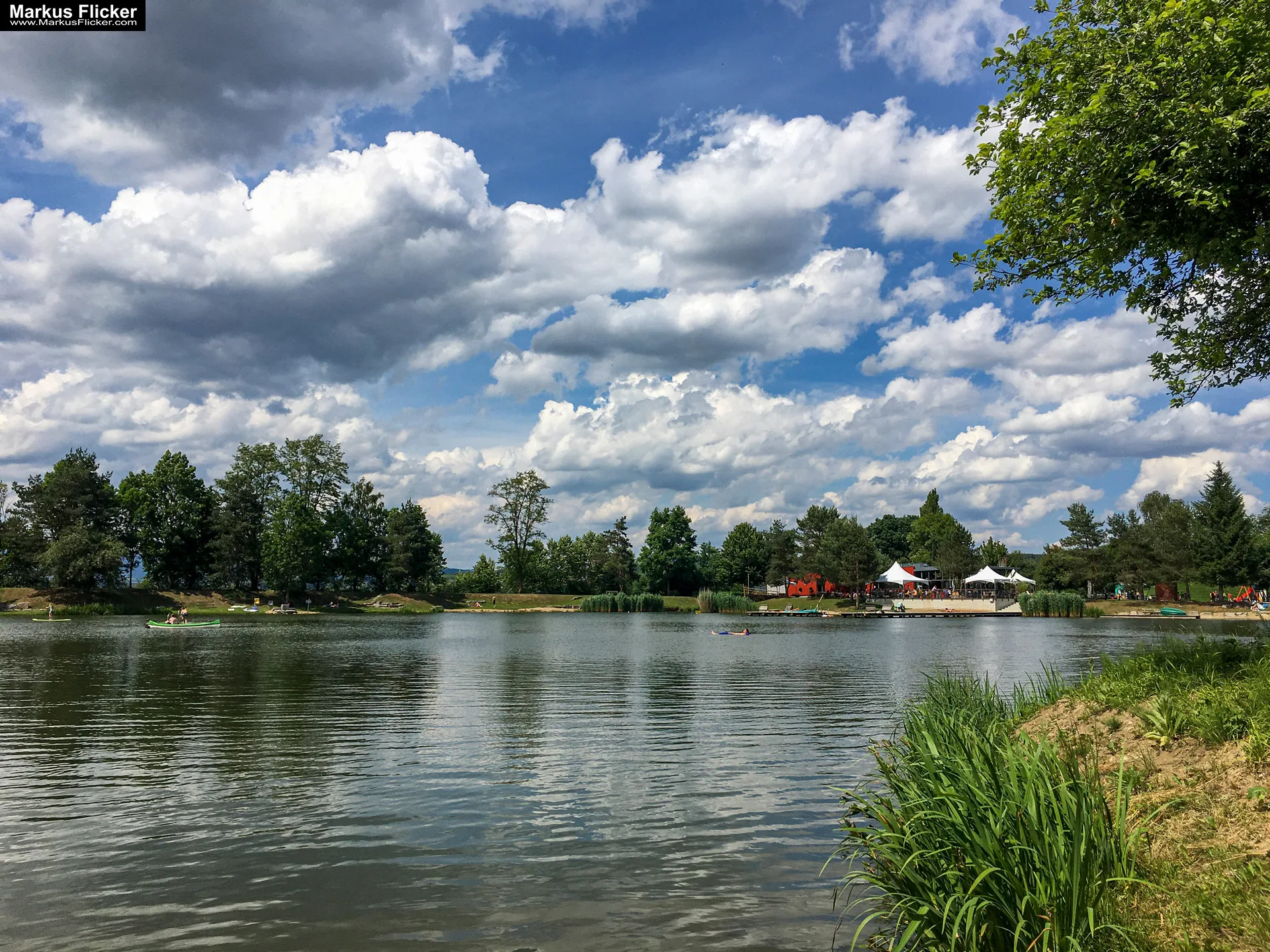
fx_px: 1064
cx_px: 635
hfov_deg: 61.7
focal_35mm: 29
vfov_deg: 48.2
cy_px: 476
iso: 25
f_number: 2.2
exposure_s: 1/3200
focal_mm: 4.15
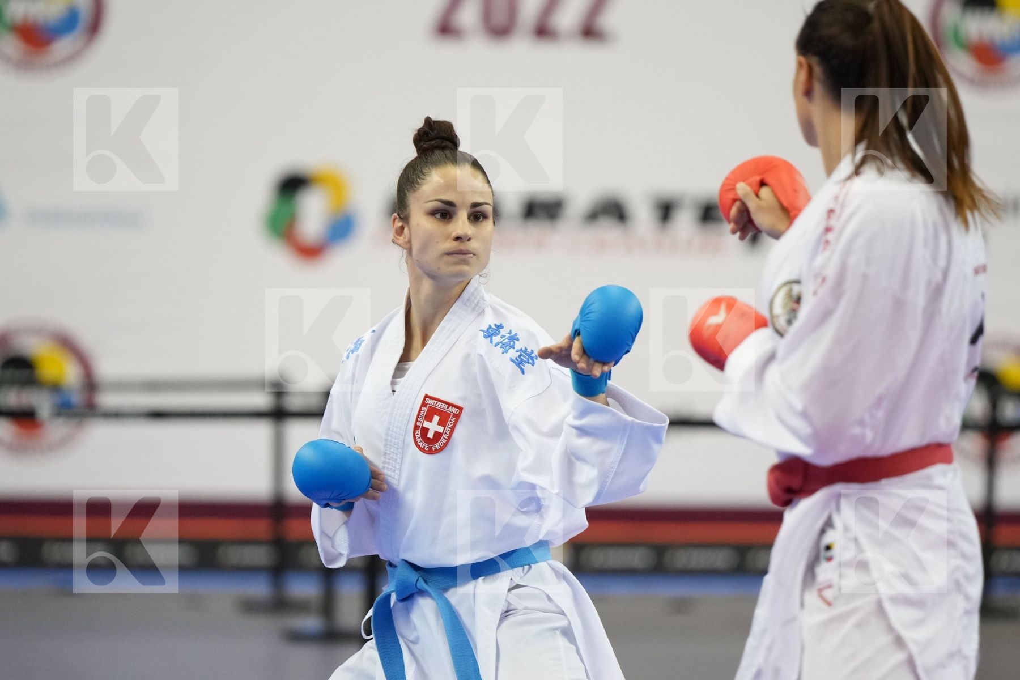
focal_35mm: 256
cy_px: 340
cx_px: 510
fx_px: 7253
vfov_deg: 5.4
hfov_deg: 8.0
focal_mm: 171
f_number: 2.8
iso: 3200
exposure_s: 1/1000
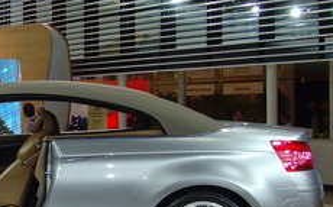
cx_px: 25
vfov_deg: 13.6
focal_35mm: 96
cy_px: 135
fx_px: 870
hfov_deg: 21.1
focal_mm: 6.6
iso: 80
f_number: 3.5
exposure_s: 1/90
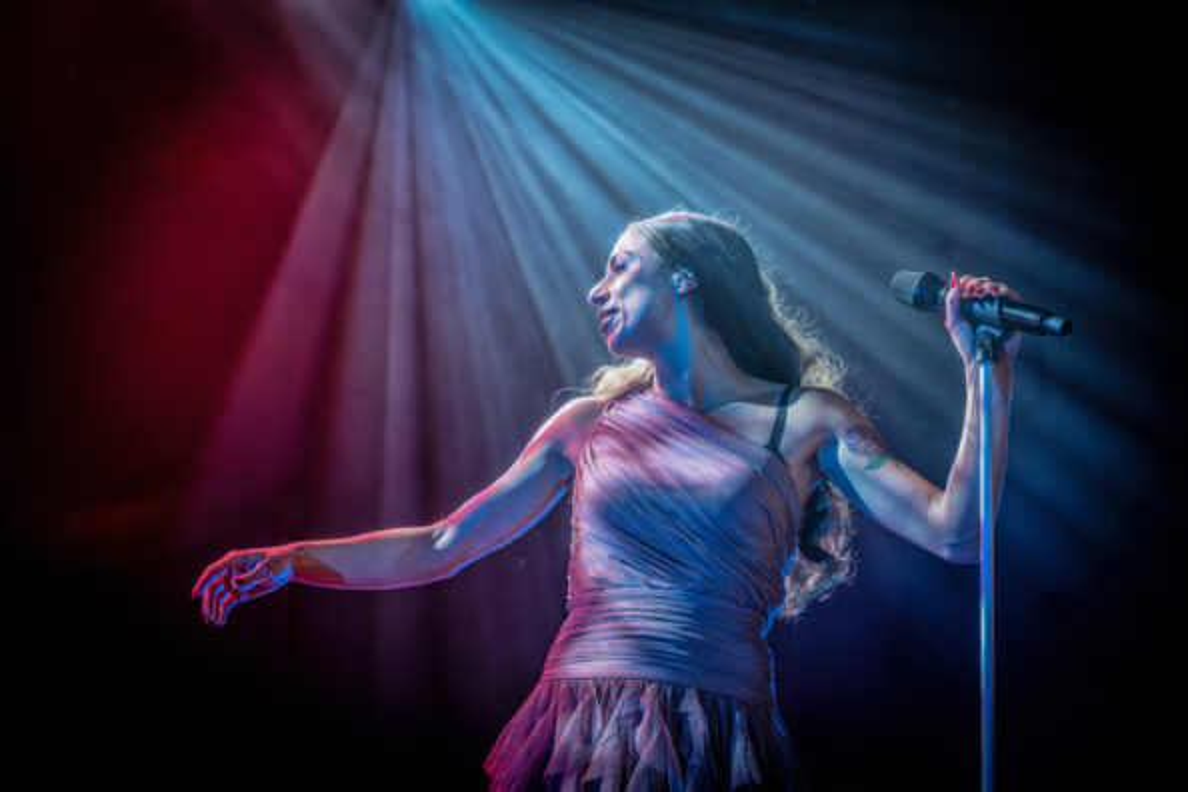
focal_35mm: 55
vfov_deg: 24.6
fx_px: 1815
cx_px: 594
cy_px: 396
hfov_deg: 36.2
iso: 560
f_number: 5
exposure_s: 1/160
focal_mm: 55
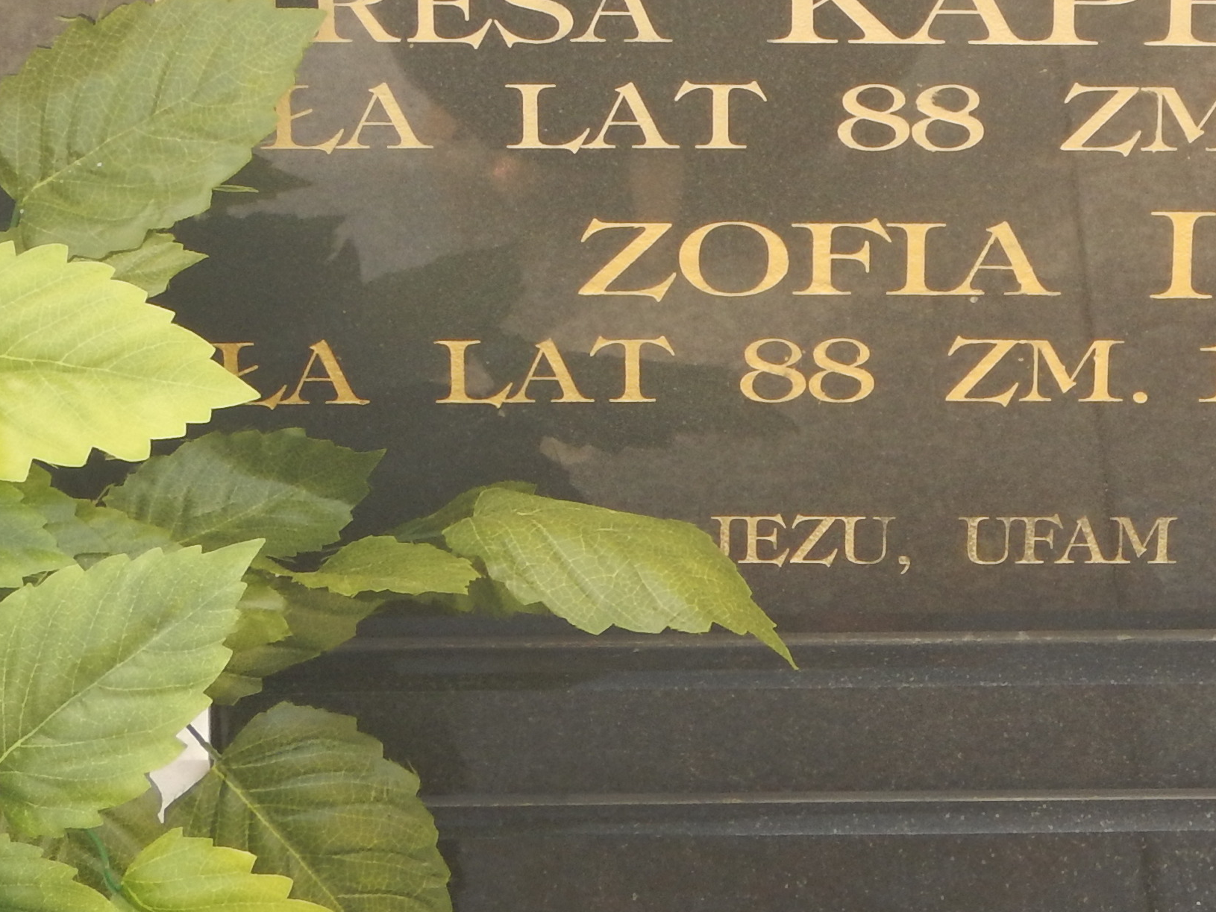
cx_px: 1108
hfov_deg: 13.3
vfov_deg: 10.0
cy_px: -43
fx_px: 5165
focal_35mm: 147
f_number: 4.3
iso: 125
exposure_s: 1/100
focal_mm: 9.2
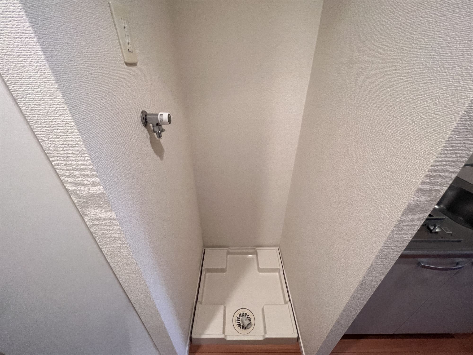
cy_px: 178
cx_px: 236
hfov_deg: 106.2
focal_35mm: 13
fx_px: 178
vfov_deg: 89.9
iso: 250
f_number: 1.8
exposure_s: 1/100
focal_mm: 1.57
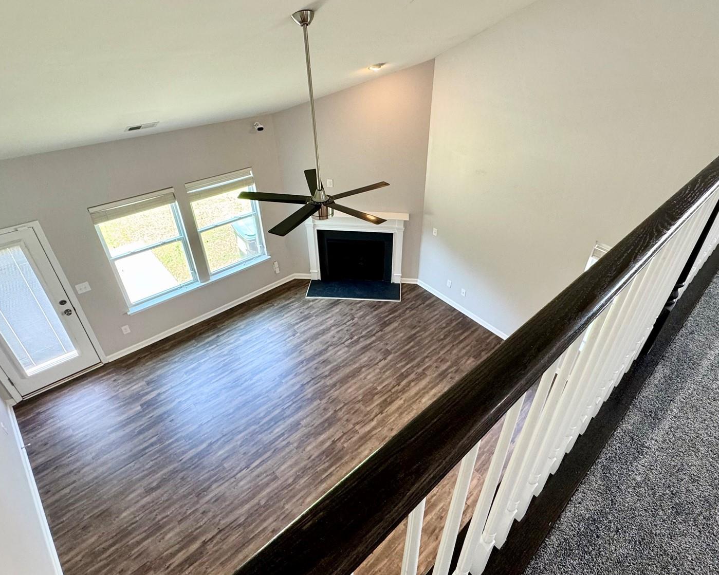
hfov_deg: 79.8
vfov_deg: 67.9
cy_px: 259
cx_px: 415
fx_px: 426
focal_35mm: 20
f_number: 2.2
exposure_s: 1/60
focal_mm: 2.22
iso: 160
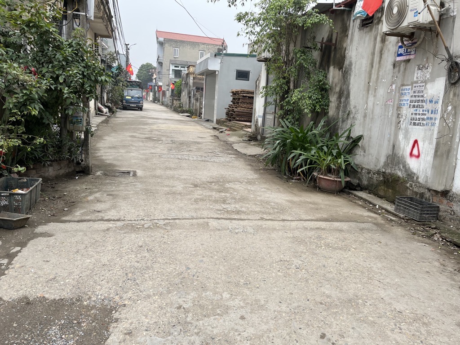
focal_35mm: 26
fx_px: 346
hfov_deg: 67.3
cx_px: 230
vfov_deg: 53.1
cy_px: 172
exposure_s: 1/1776
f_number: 1.6
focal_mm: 5.1
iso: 50
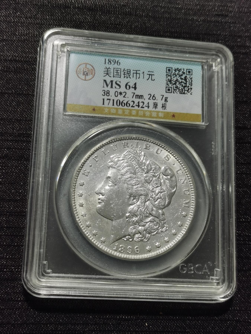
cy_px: 167
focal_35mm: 55
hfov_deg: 26.6
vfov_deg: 34.9
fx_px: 532
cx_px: 126
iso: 50
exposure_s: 1/100
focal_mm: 5.58
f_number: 1.8
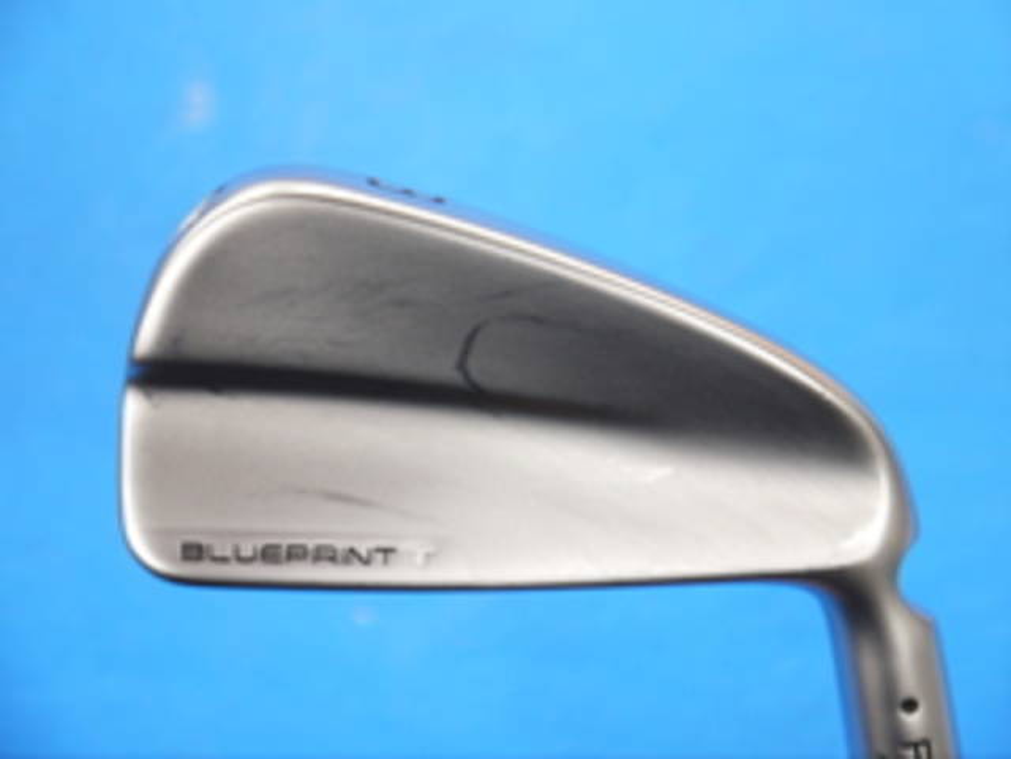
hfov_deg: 23.3
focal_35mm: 84
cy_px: 380
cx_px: 506
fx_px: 2453
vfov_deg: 17.6
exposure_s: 1/80
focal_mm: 42
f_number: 5.6
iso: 640
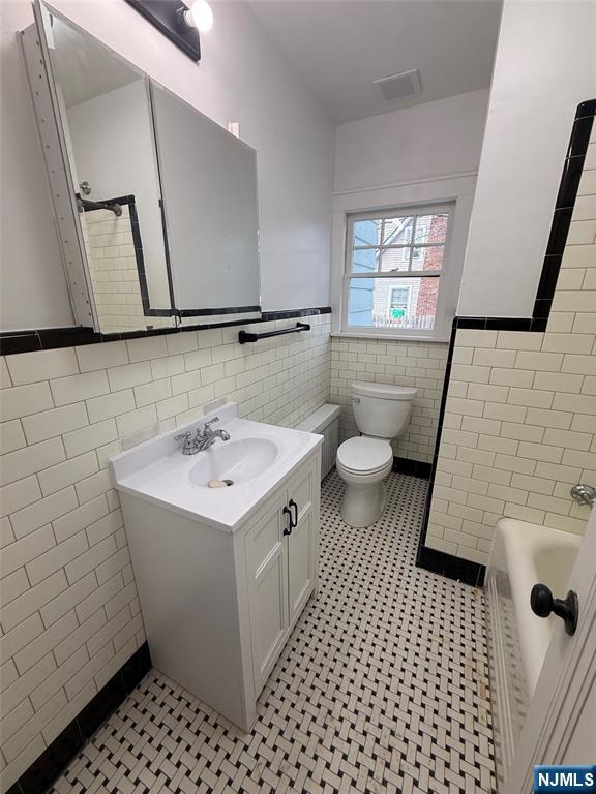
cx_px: 298
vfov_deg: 102.1
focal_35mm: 14
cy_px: 397
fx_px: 321
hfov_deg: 85.7
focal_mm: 2.22
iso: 64
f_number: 2.2
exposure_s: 1/120
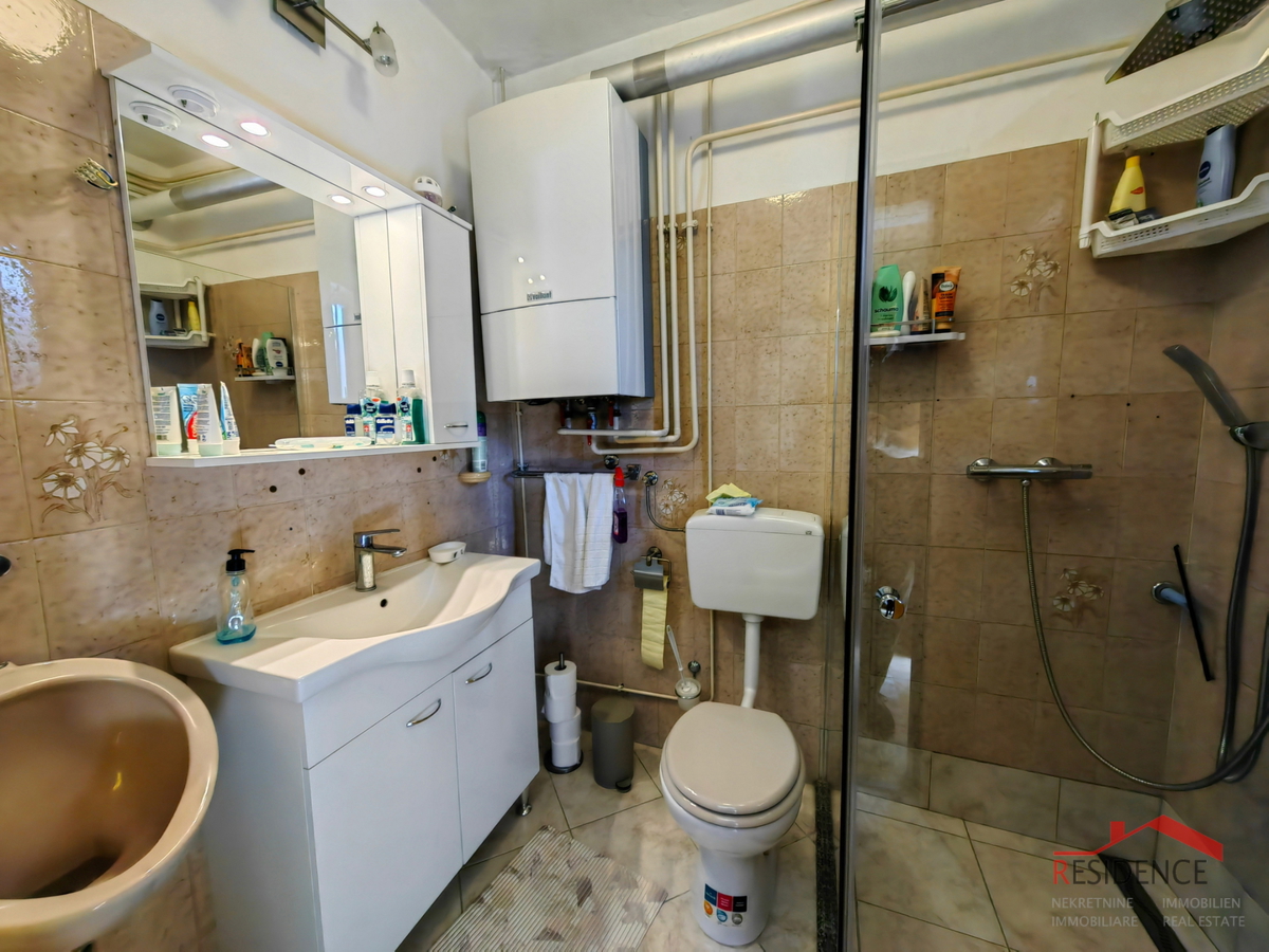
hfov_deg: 106.2
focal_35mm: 13
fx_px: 477
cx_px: 634
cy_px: 476
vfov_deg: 89.9
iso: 64
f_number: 2.2
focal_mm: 1.76
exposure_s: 1/50
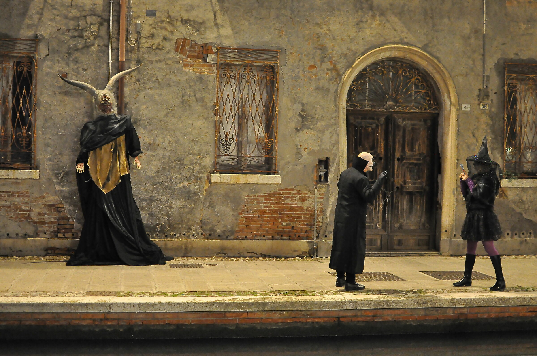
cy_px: 178
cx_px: 268
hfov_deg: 37.9
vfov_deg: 25.7
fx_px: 782
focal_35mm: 52
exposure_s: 1/20
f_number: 1.8
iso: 3200
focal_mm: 35
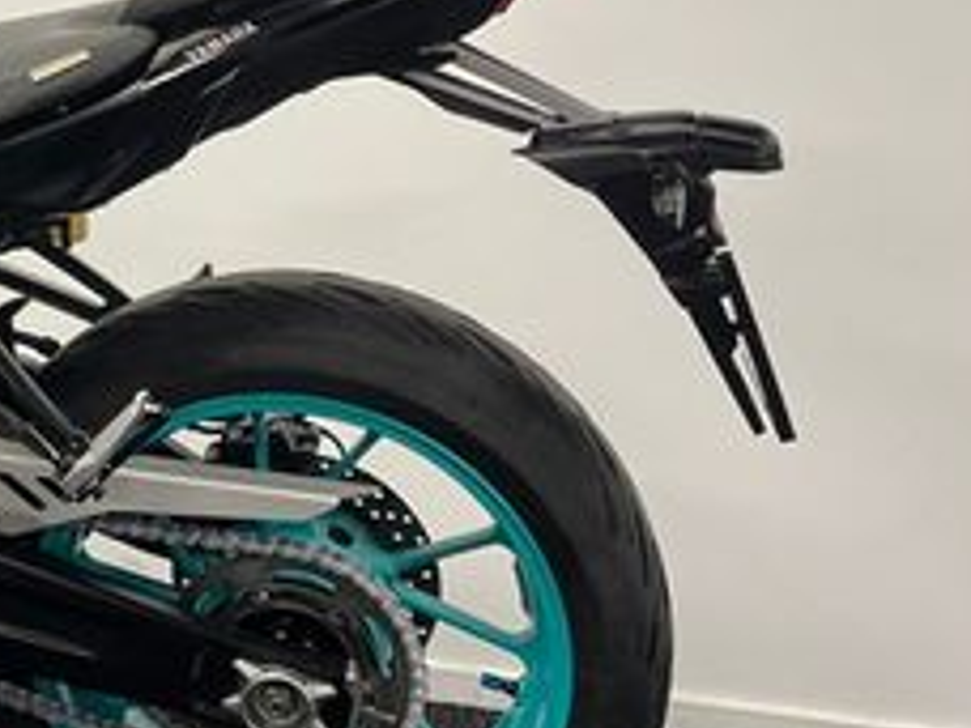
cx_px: -136
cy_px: 77
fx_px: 2048
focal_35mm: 73
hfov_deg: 24.6
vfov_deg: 19.8
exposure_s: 1/100
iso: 125
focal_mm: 5.1
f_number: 1.6
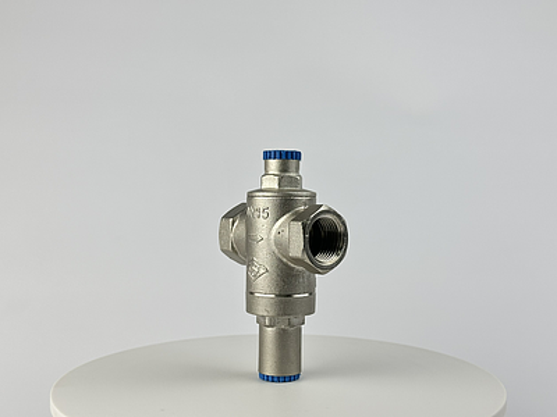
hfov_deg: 39.7
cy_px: 208
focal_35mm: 48
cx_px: 278
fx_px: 772
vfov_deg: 30.3
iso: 64
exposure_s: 1/480
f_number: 1.78
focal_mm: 6.86
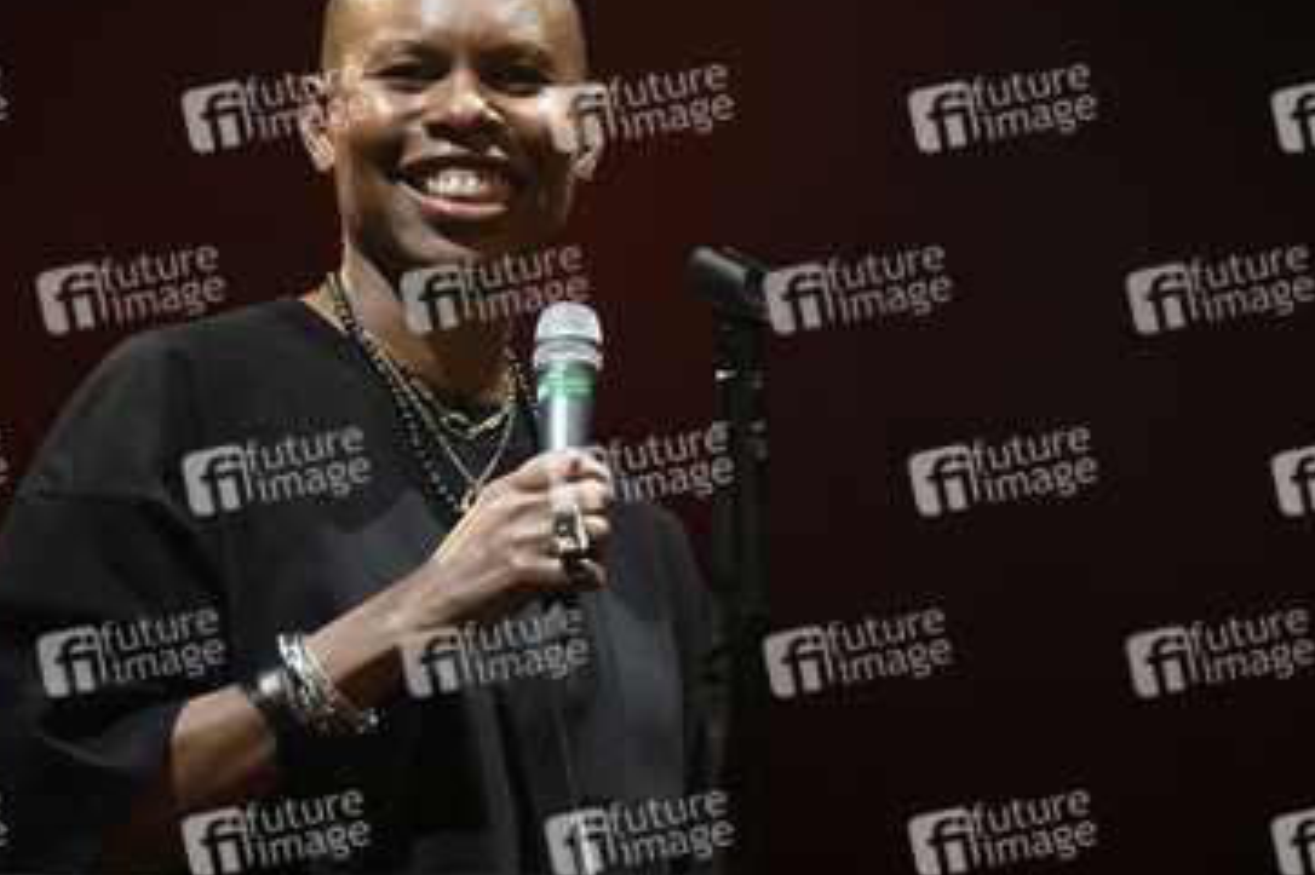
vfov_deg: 5.5
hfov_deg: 8.3
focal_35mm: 249
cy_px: 381
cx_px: 543
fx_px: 9091
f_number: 3.5
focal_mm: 200
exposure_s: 1/250
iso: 2000
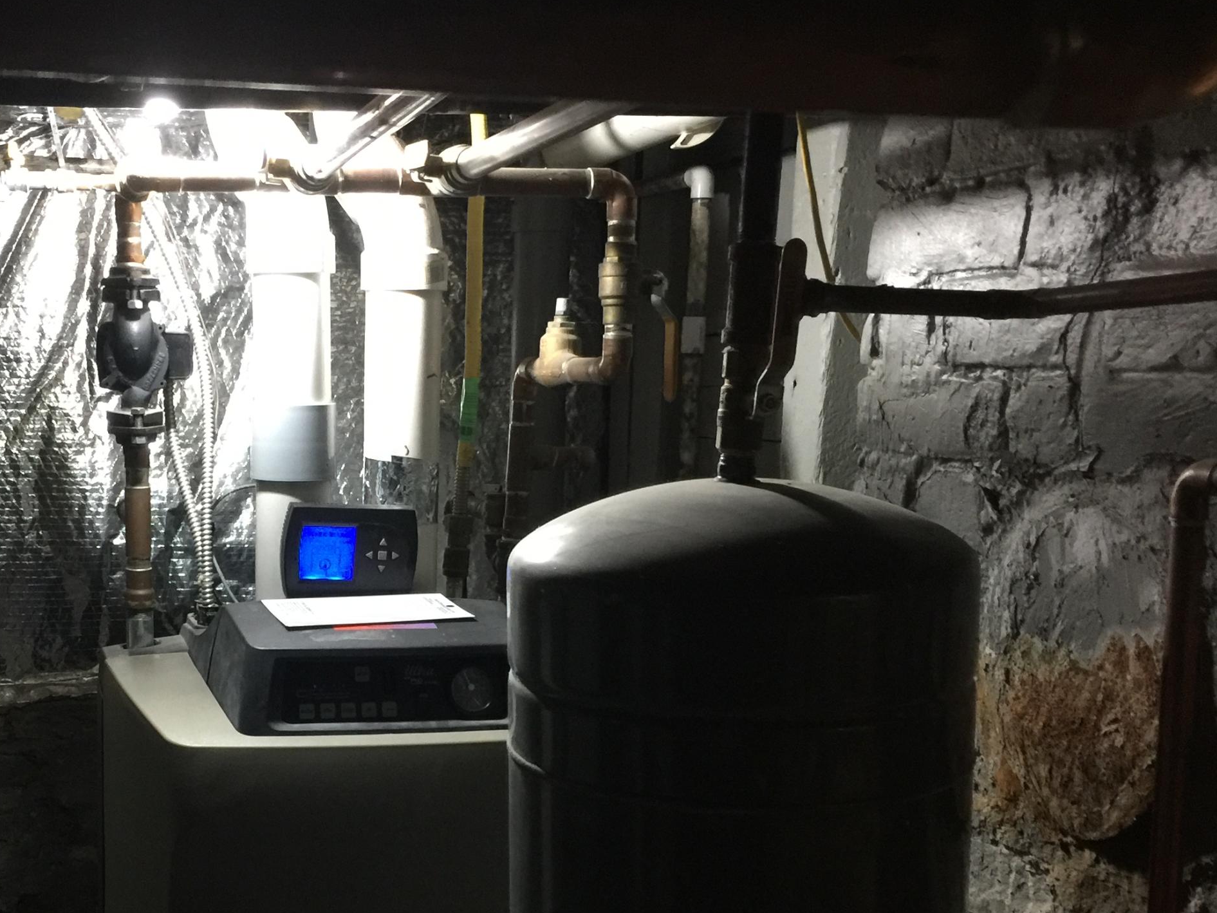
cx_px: 349
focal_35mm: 46
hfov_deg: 40.4
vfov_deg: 31.2
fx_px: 1617
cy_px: 635
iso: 125
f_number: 2.2
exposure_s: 1/8
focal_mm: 4.15
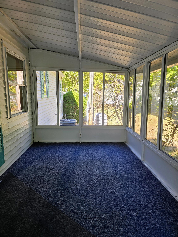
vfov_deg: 73.9
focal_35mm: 23
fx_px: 158
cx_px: 89
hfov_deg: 58.9
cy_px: 118
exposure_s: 1/180
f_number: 1.7
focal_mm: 6.3
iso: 40
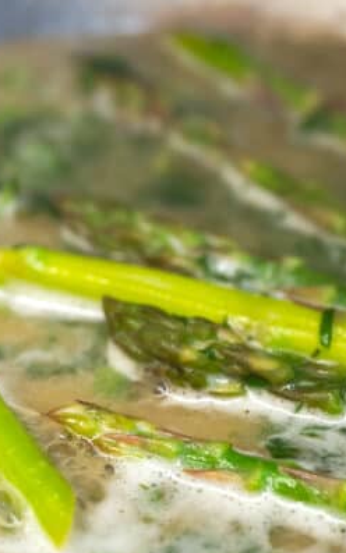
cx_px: -55
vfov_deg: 8.5
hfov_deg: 5.3
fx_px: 3728
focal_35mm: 247
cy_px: 301
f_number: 4
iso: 400
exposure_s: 1/80
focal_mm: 94
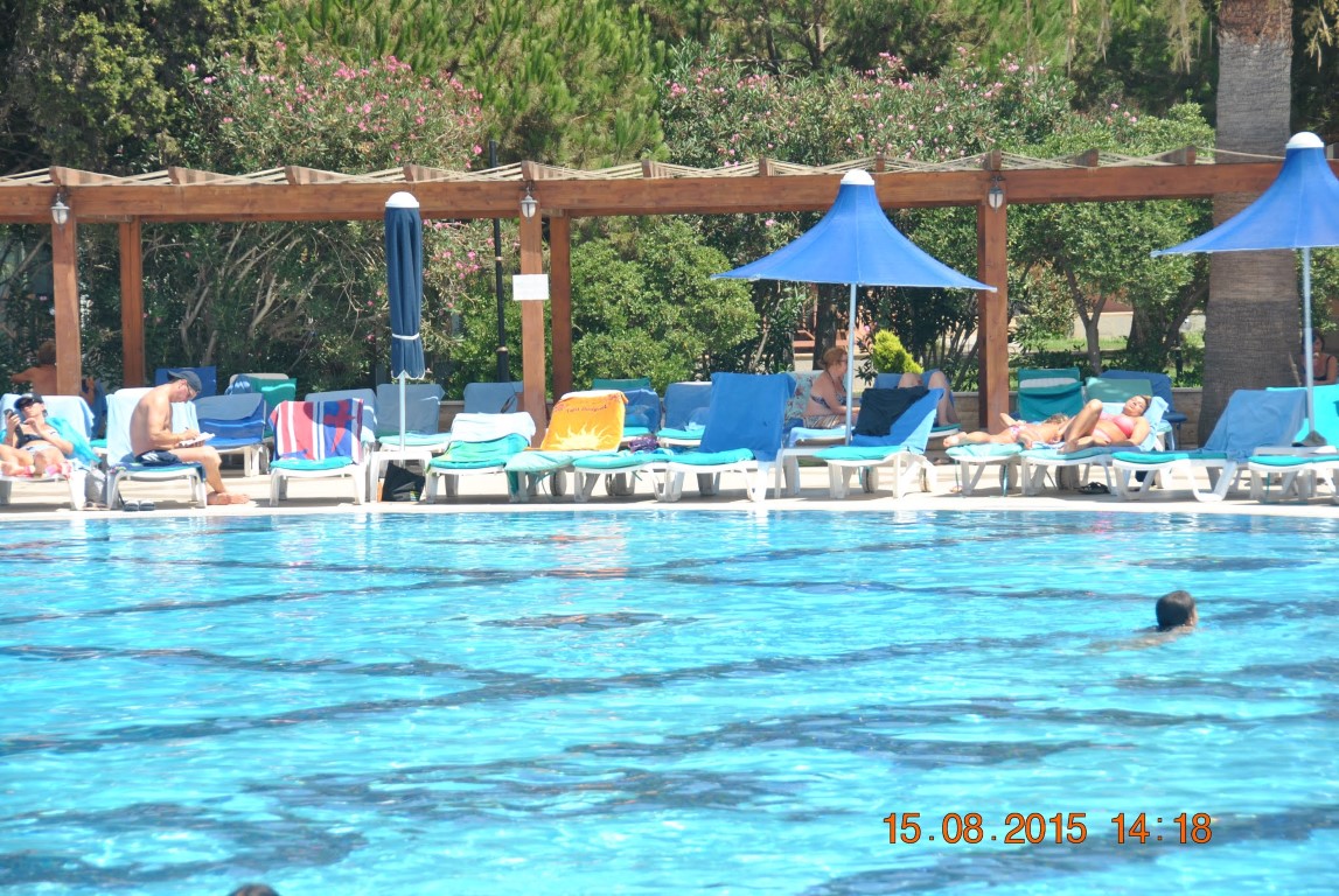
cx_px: 670
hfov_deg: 14.4
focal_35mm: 142
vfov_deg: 9.7
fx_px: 5307
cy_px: 448
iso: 180
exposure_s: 1/500
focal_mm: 95
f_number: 5.6
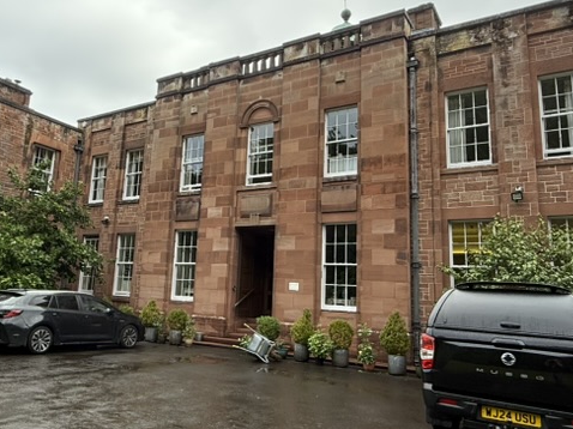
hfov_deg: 59.4
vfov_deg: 46.7
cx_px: 227
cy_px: 201
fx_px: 496
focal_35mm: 30
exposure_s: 1/455
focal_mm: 2.22
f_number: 2.2
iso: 50
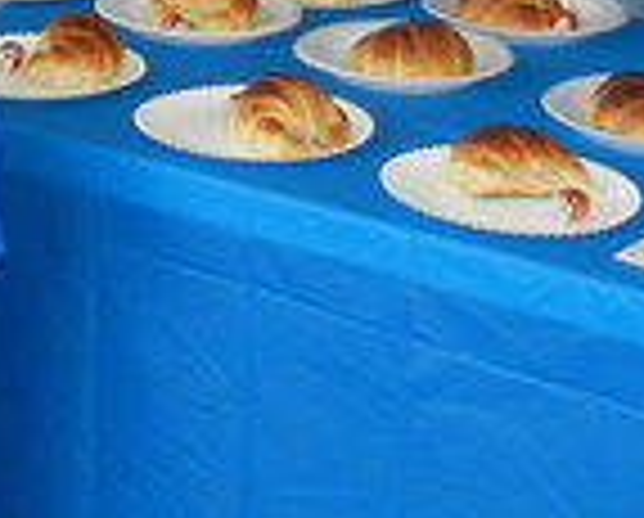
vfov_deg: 9.7
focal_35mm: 147
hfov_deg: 12.8
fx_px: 2808
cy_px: -559
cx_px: -63
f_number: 3.5
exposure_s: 1/30
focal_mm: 5.4
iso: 224
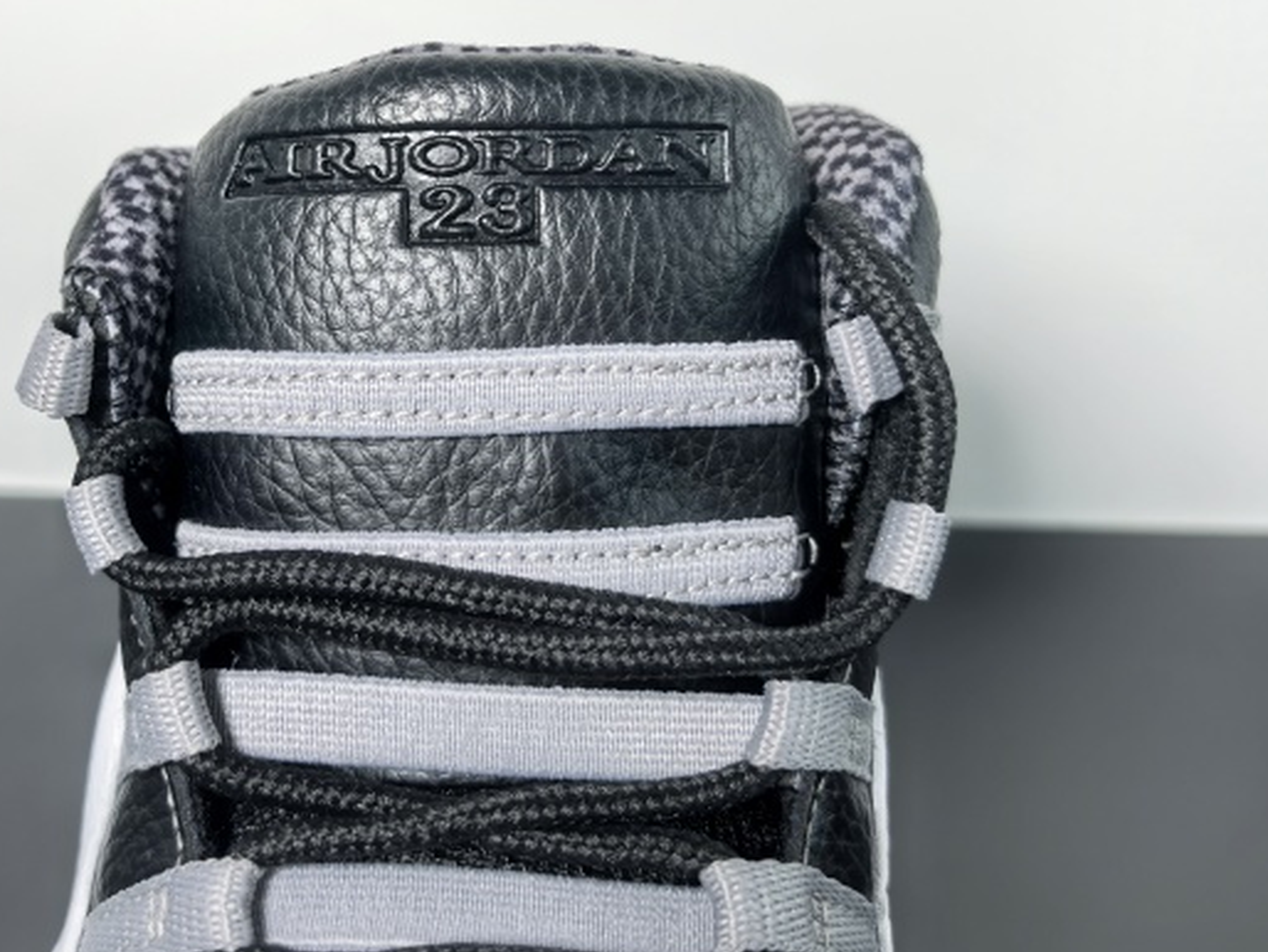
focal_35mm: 42
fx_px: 1539
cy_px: 301
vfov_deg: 34.0
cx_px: 437
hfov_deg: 44.2
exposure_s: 1/2770
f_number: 2
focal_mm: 6.98
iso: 400
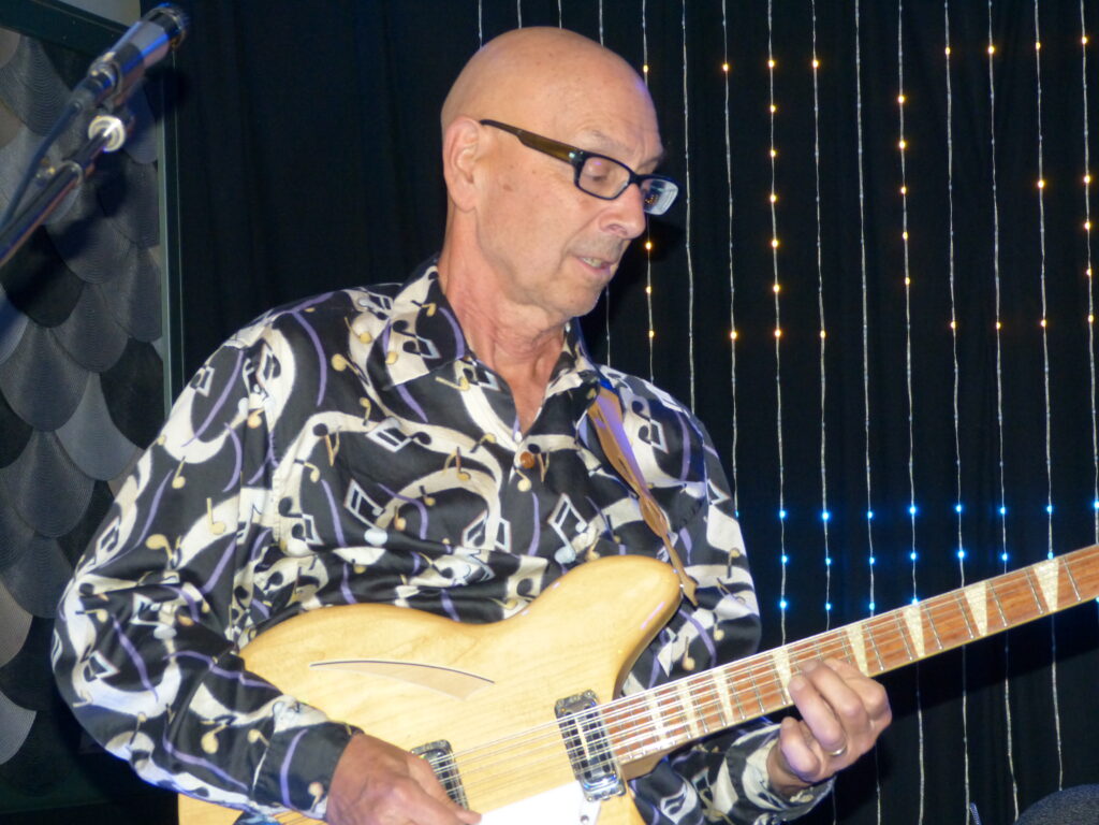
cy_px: 412
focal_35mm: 103
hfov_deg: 19.1
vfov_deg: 14.4
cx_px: 550
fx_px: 3270
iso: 400
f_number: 3.5
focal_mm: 18.6
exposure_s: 1/60
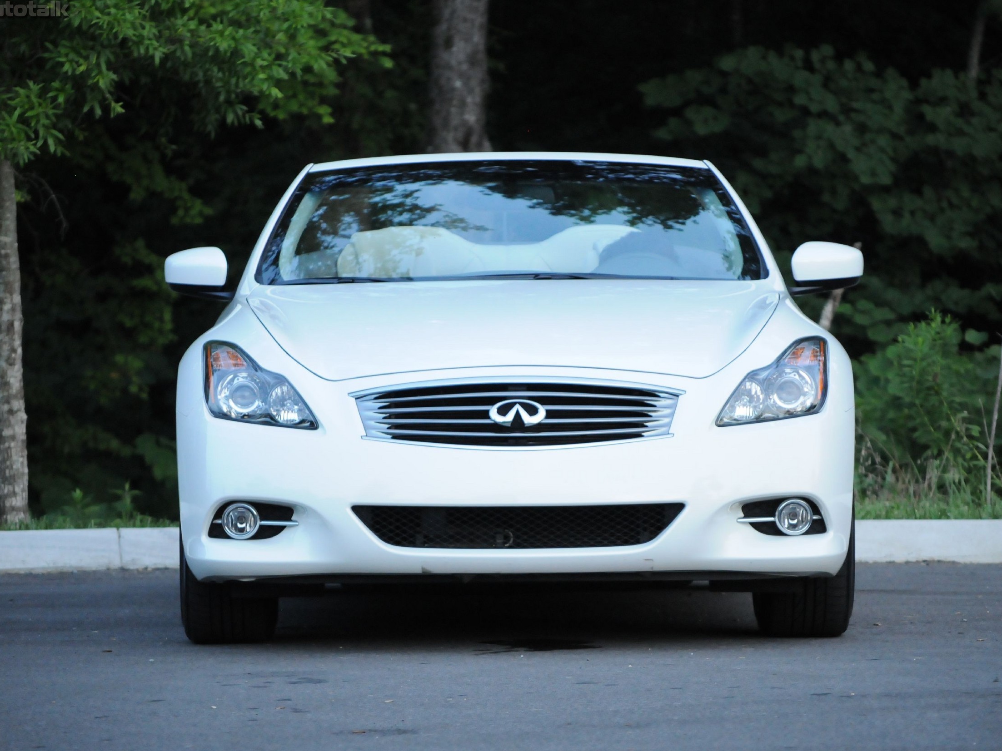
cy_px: 376
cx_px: 536
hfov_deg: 10.1
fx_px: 5674
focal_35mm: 196
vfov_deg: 7.6
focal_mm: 120
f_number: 5
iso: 2000
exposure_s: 1/100
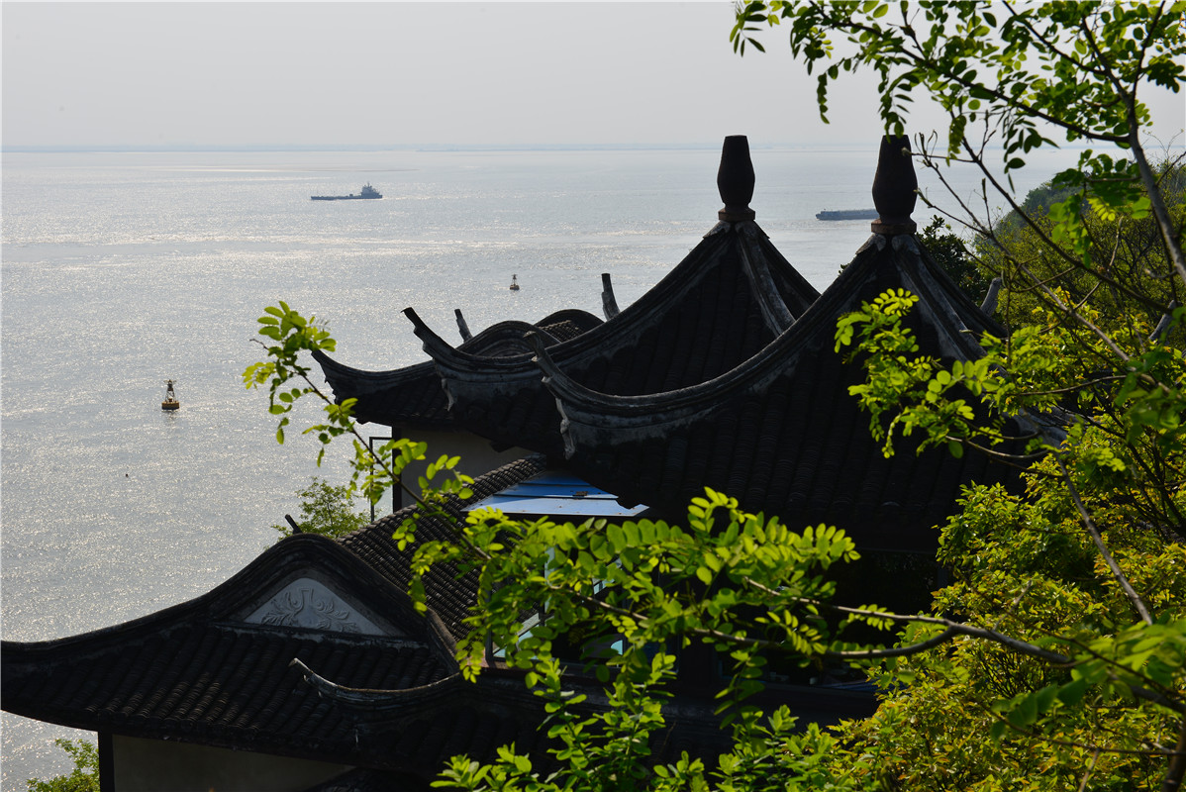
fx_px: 1813
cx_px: 593
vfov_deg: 24.6
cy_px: 396
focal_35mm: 55
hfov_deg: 36.2
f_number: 16
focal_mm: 55
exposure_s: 1/160
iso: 100
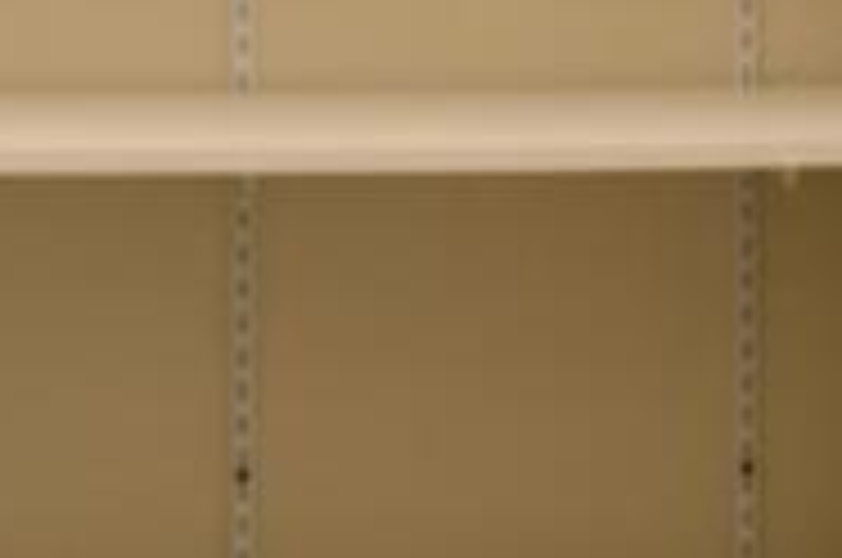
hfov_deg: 13.1
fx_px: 3456
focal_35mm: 148
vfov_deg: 9.2
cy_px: -22
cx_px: -419
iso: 400
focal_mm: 18
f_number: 4.5
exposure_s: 1/80
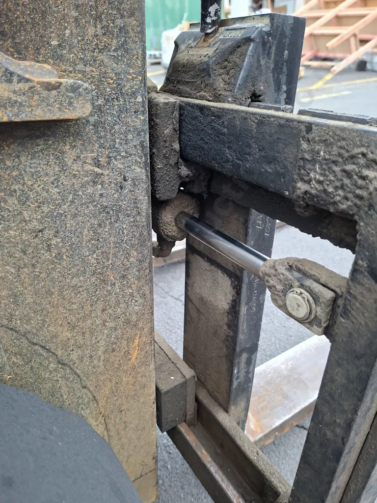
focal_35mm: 23
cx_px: 188
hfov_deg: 58.9
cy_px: 252
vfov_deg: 73.9
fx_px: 334
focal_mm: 5.54
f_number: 1.8
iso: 250
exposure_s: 1/100
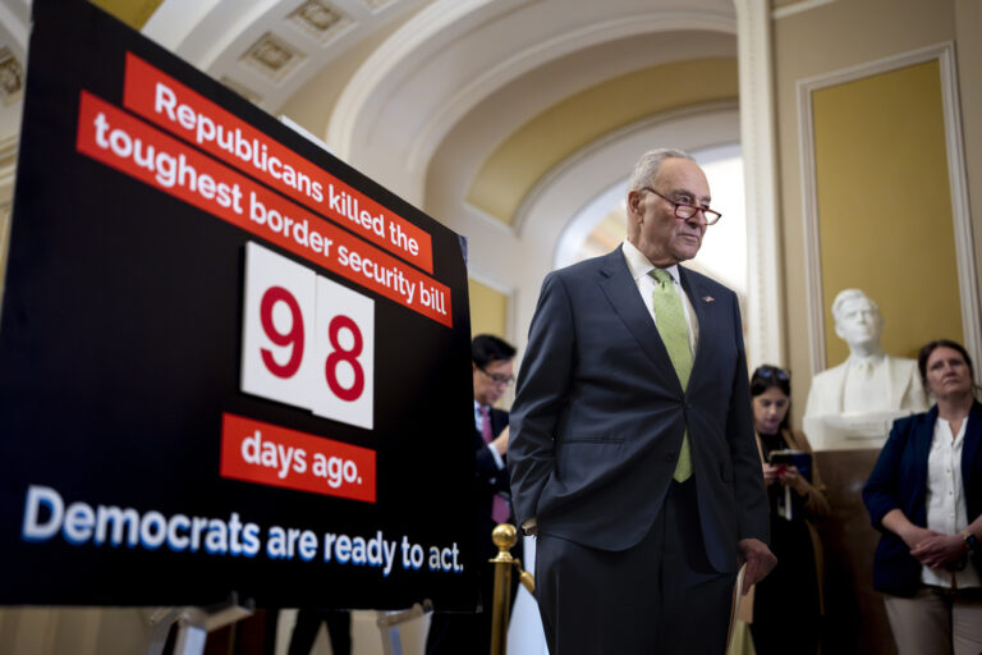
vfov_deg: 37.9
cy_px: 328
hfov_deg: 54.4
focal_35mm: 35
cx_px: 491
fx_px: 955
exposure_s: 1/400
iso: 4000
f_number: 1.4
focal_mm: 35
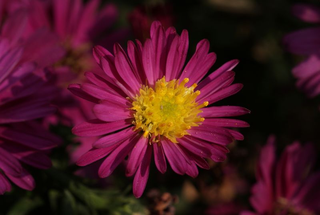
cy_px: 108
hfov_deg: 27.0
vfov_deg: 18.2
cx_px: 160
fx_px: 668
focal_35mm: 75
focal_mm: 50
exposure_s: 1/80
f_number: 11
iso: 100
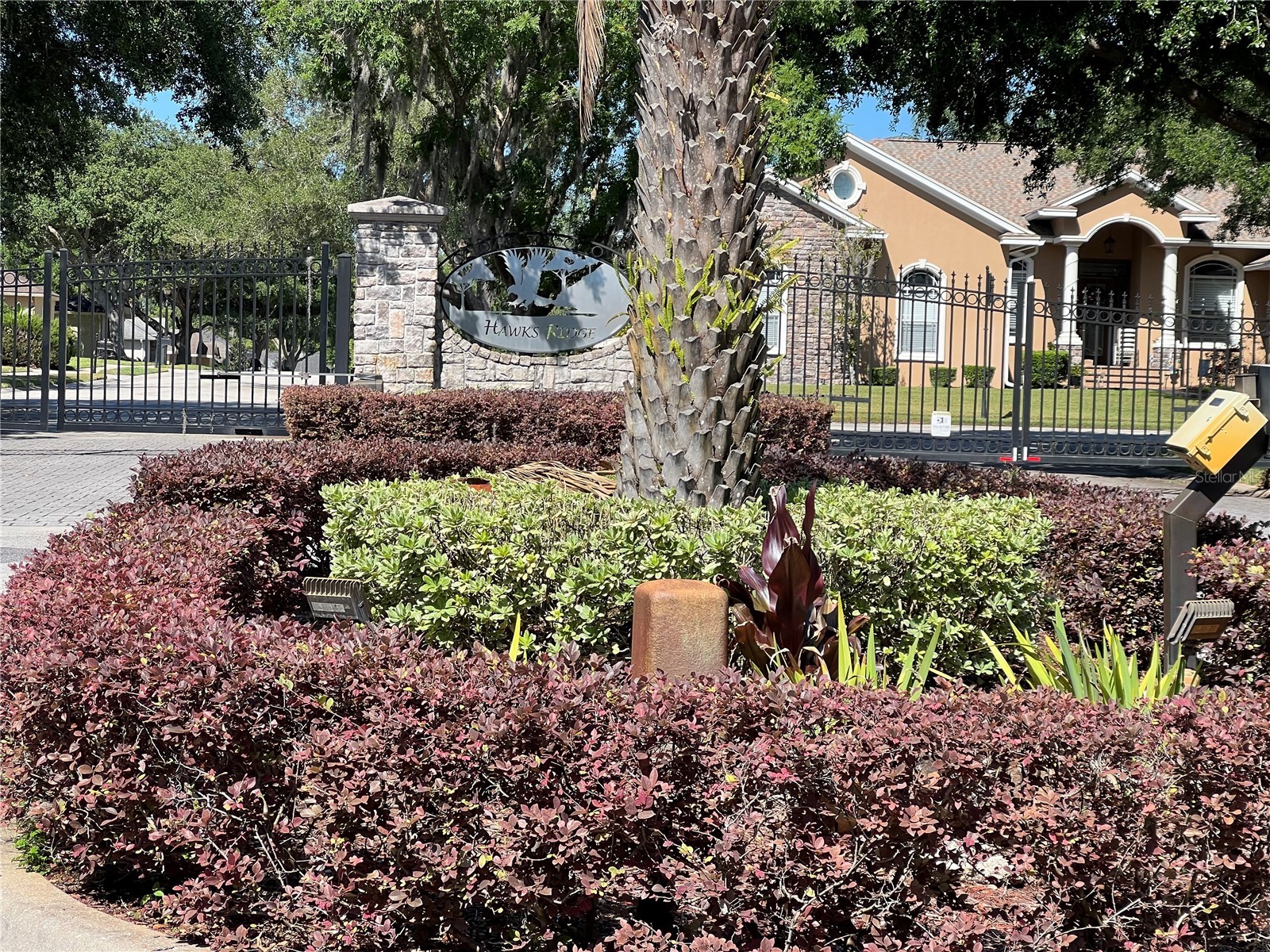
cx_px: 635
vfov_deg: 19.1
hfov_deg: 25.3
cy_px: 476
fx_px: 2825
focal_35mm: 77
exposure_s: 1/402
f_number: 2.8
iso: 32
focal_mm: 9
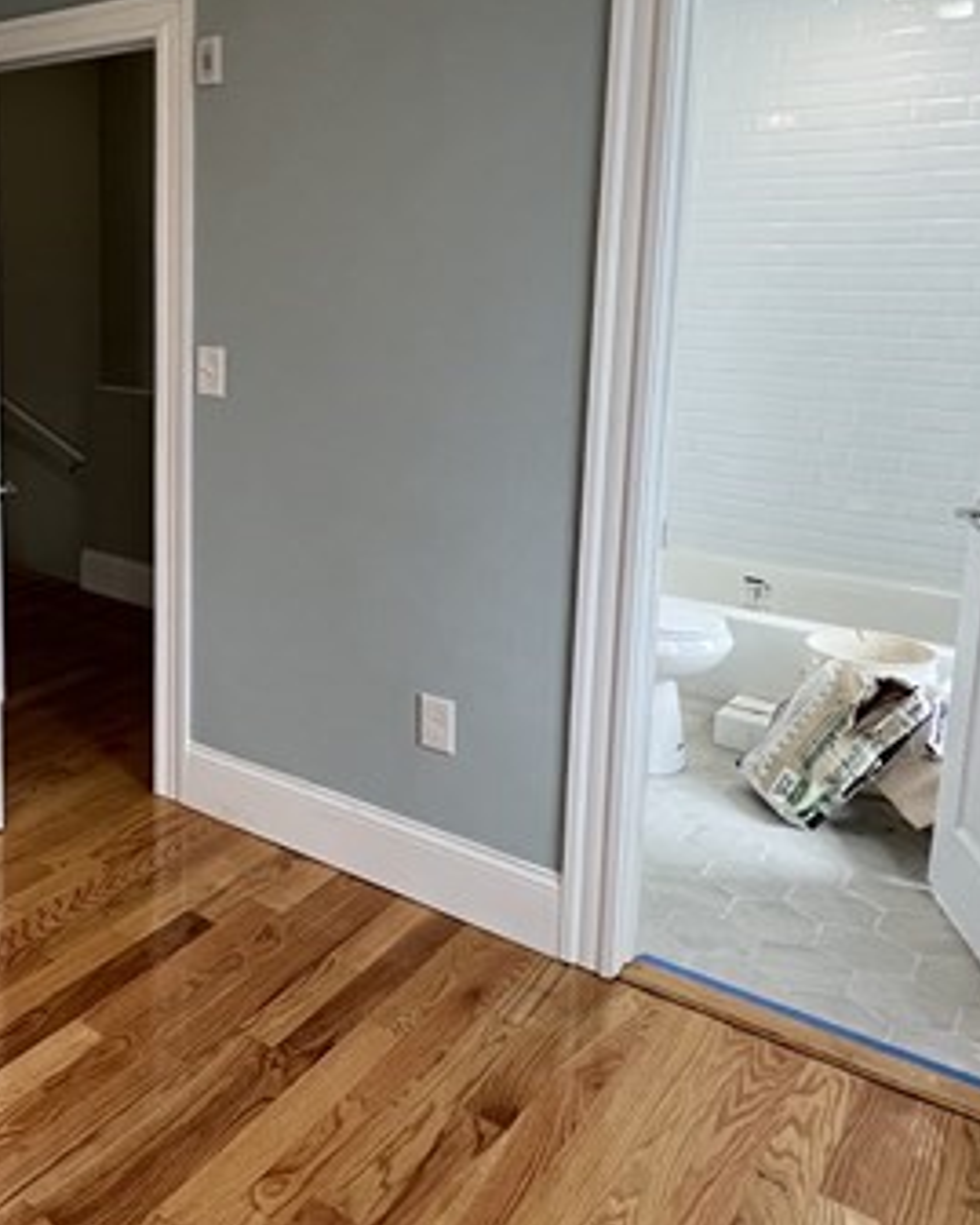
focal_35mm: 29
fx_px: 1051
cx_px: 95
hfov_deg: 45.3
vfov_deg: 59.2
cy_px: 423
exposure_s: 1/120
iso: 250
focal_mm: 1.57
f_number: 1.8
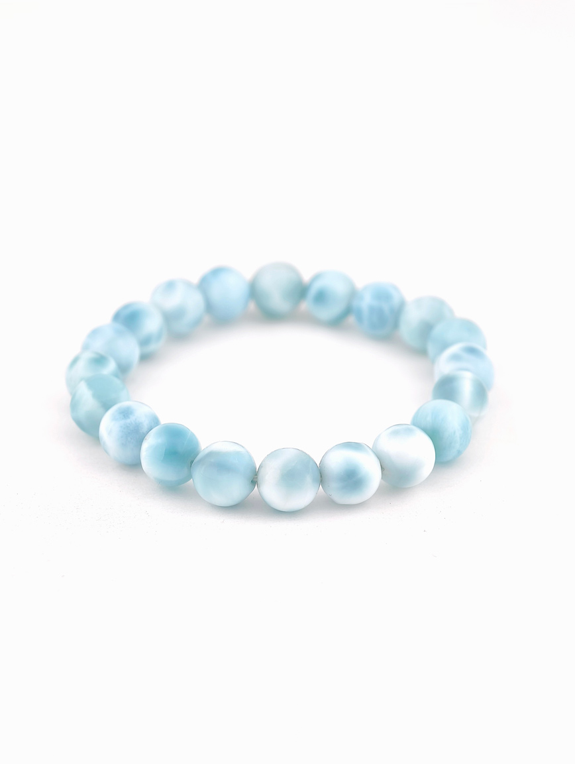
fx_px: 2209
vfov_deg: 19.6
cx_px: 288
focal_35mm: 100
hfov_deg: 14.8
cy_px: 382
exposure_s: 1/161
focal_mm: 22.48
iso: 125
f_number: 2.67
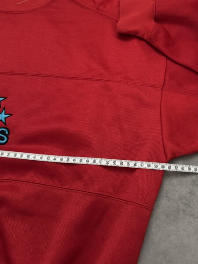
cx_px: 128
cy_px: 103
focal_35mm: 32
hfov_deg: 43.7
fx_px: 244
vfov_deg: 56.3
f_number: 1.78
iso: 1000
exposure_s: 1/32
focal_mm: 6.76
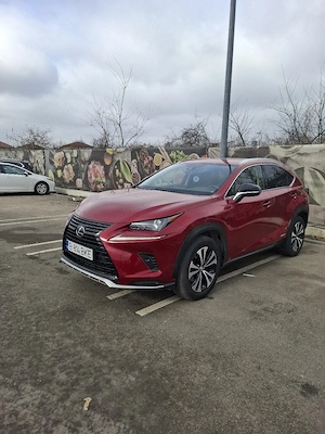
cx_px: 162
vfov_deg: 73.9
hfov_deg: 58.9
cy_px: 217
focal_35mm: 23
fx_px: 288
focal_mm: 5.54
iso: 50
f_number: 1.8
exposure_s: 1/1429
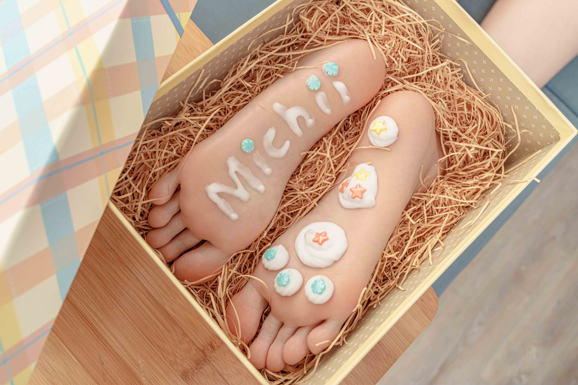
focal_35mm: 30
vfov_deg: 43.6
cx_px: 289
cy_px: 192
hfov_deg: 61.9
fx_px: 482
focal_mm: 30
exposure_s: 1/60
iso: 400
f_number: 6.3
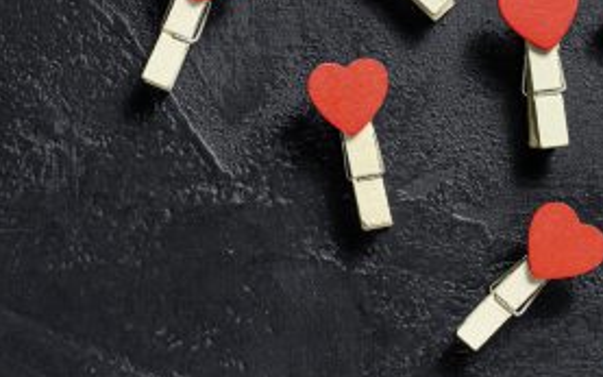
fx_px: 1692
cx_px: 202
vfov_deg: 12.7
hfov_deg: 20.1
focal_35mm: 103
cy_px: 180
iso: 200
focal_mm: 50
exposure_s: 1/125
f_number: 9
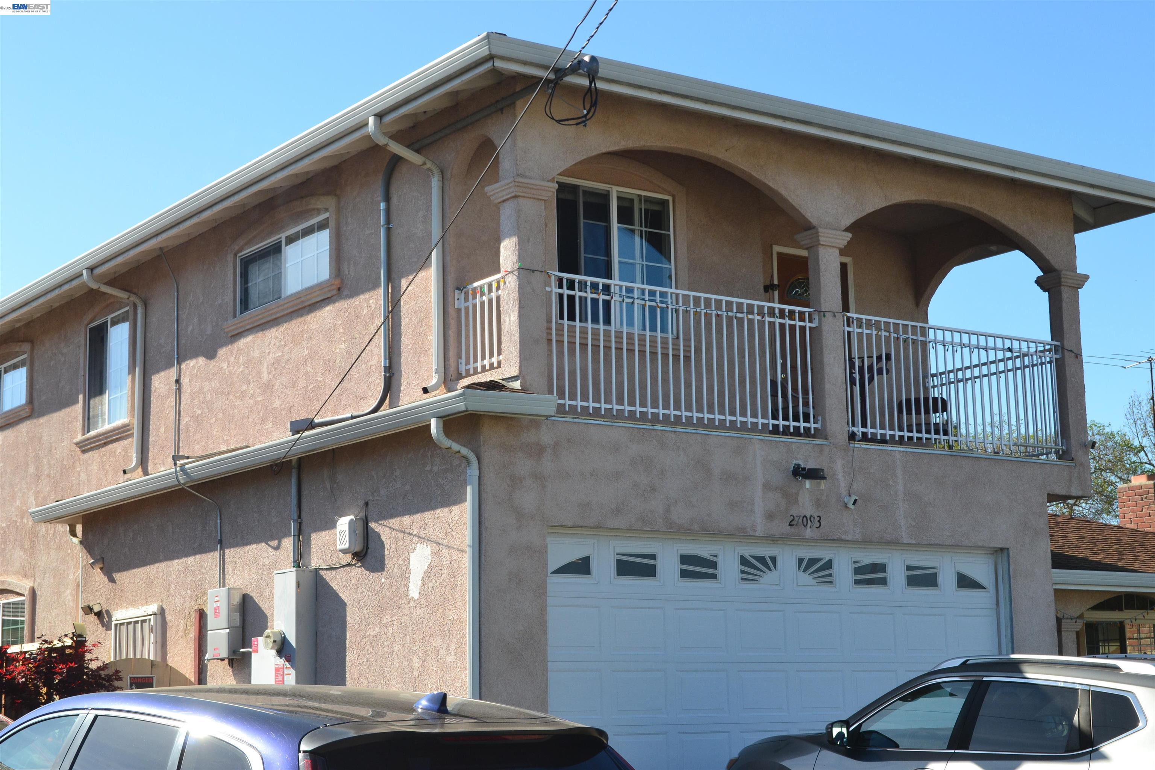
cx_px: 578
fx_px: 1829
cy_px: 385
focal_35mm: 57
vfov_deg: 23.8
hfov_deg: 35.1
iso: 400
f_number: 10
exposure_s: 1/320
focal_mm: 38
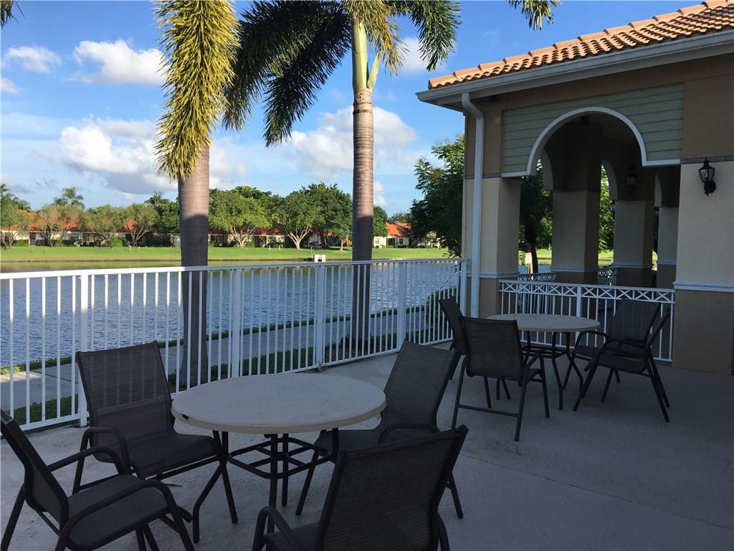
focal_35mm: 29
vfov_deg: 48.2
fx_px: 615
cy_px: 276
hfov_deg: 61.7
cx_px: 367
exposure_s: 1/1183
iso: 25
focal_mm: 4.15
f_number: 2.2
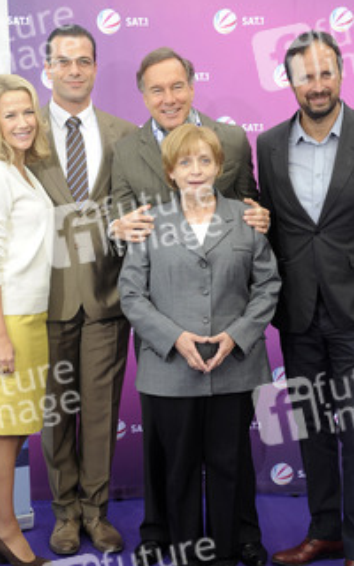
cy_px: 315
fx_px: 1081
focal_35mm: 70
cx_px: 183
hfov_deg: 18.6
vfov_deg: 29.4
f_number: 6.3
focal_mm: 55
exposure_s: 1/160
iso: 320
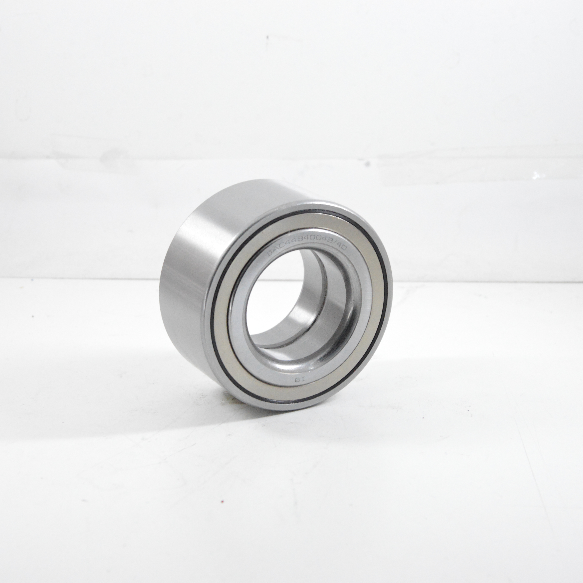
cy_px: 292
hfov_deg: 22.5
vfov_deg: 22.5
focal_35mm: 77
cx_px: 296
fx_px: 1467
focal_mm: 40
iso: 3200
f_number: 7.1
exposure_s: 1/100
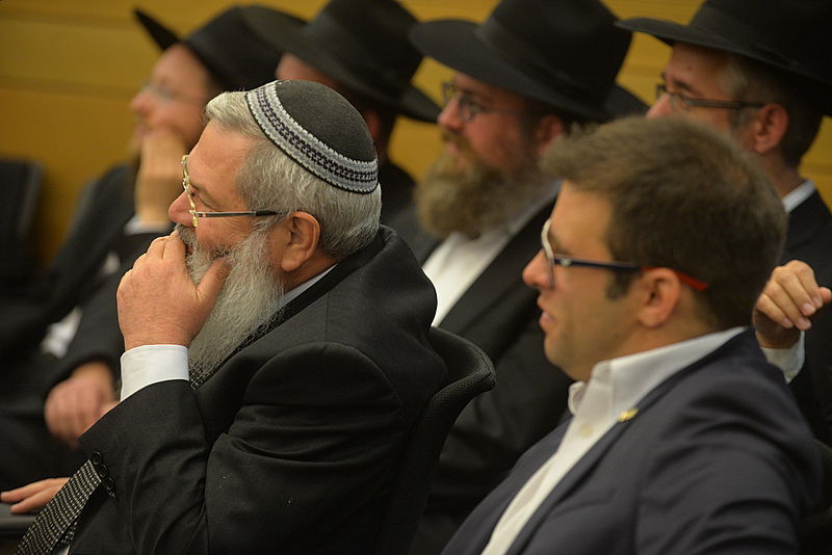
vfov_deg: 9.2
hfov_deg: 13.7
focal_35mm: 150
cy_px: 278
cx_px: 416
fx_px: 3468
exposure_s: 1/125
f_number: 4
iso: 2000
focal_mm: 150
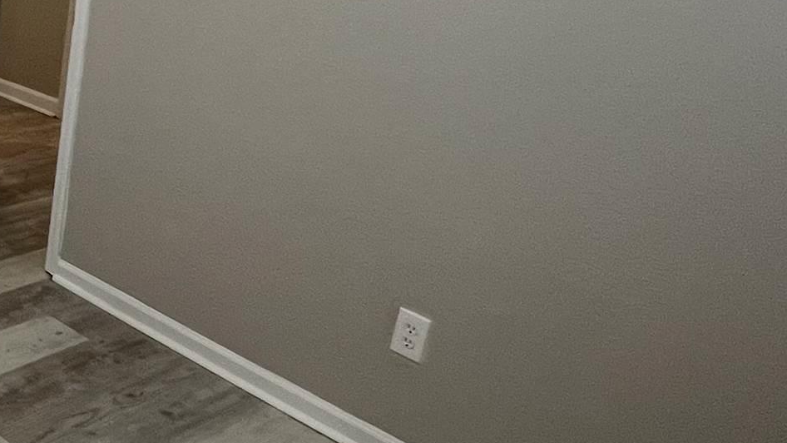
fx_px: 960
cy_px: 42
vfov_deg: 25.2
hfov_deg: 35.6
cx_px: -144
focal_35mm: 46
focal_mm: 1.57
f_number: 1.8
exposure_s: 1/60
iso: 125
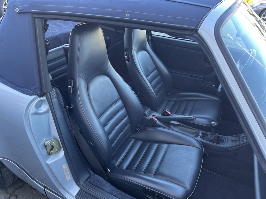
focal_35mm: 26
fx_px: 200
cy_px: 100
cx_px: 133
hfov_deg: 67.3
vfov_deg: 53.1
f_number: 1.6
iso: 100
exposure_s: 1/121
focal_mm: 5.1
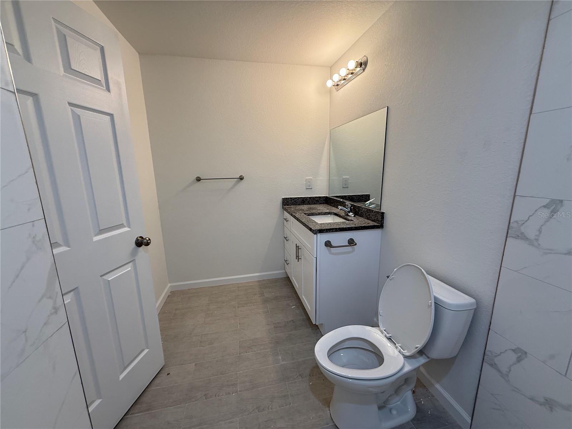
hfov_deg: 102.1
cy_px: 214
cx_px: 286
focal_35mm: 14
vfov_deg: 85.7
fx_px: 231
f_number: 2.2
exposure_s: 1/120
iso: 80
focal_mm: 2.22
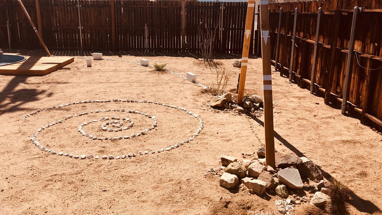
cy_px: 74
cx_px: 190
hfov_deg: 61.0
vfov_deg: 36.4
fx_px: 324
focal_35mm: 32
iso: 25
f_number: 2.2
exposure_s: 1/2959
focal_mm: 4.15
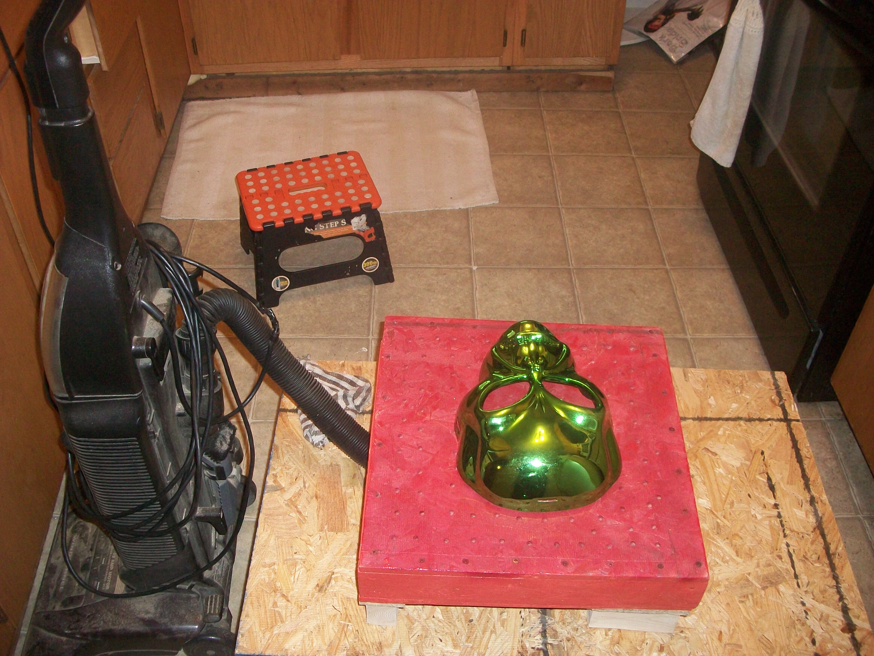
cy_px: 328
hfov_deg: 56.8
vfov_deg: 44.2
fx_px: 808
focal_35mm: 32
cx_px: 437
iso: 160
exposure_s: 1/30
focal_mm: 5.7
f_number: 2.9
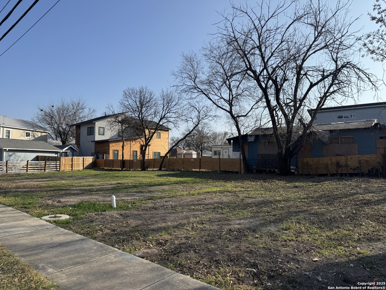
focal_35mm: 24
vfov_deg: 56.8
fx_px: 268
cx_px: 193
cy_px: 145
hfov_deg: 71.6
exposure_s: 1/4608
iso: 80
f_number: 1.78
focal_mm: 6.76
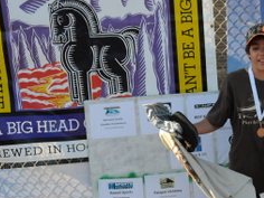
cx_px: 221
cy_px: 122
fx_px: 419
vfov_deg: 26.5
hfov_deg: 33.6
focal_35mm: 55
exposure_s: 1/3200
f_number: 3.5
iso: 1000
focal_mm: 18
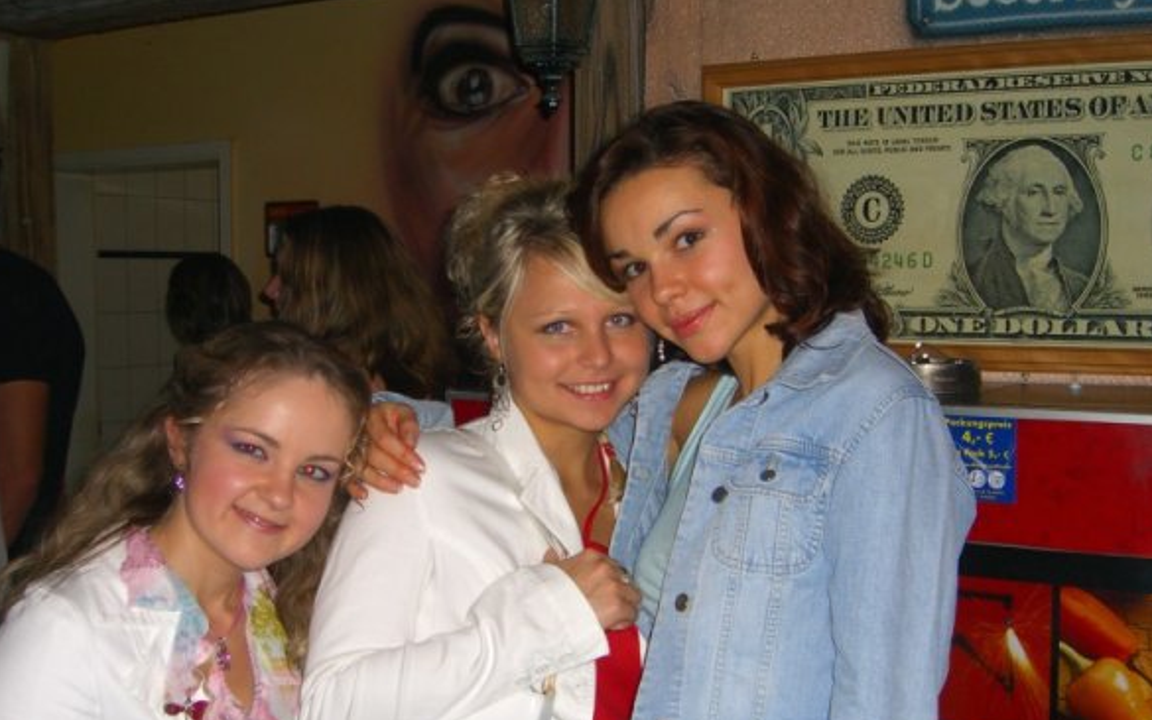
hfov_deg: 40.3
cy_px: 435
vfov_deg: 25.8
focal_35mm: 50
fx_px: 1570
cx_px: 569
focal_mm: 9.5
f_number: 3.1
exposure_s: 1/60
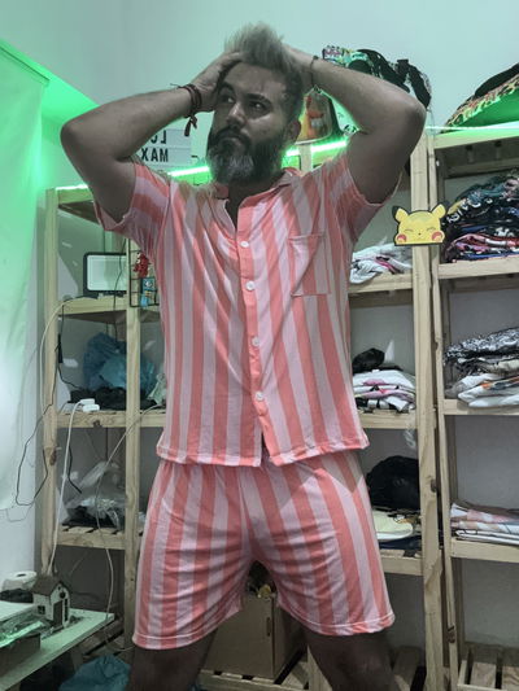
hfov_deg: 46.8
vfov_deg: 60.0
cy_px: 346
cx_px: 260
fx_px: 599
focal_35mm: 30
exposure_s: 1/33
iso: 320
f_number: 1.9
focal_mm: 2.69
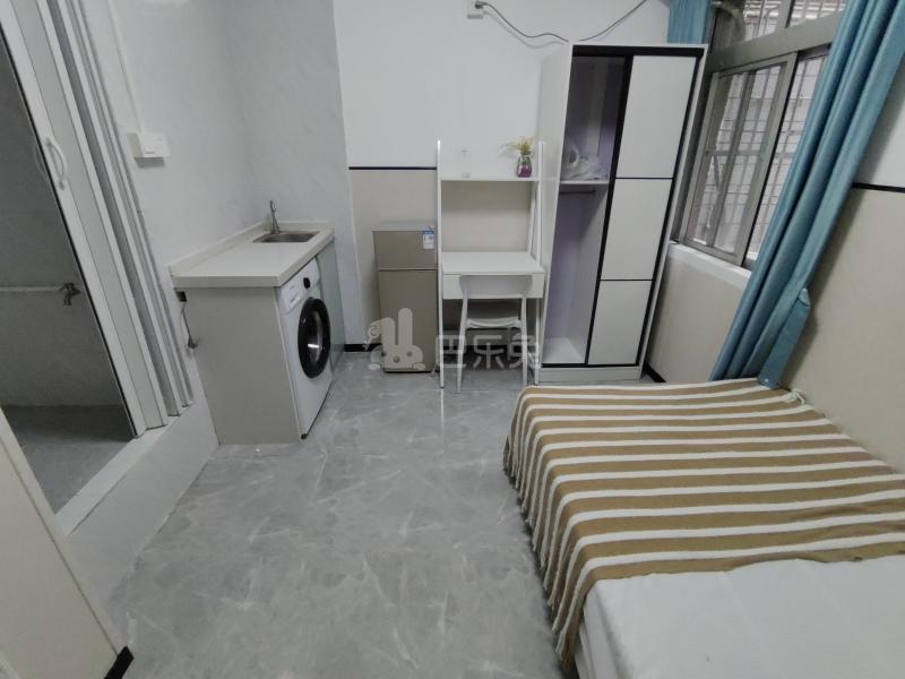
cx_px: 452
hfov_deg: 94.5
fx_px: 418
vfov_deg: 78.1
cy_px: 340
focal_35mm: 16
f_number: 2.2
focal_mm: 1.68
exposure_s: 1/50
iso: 200
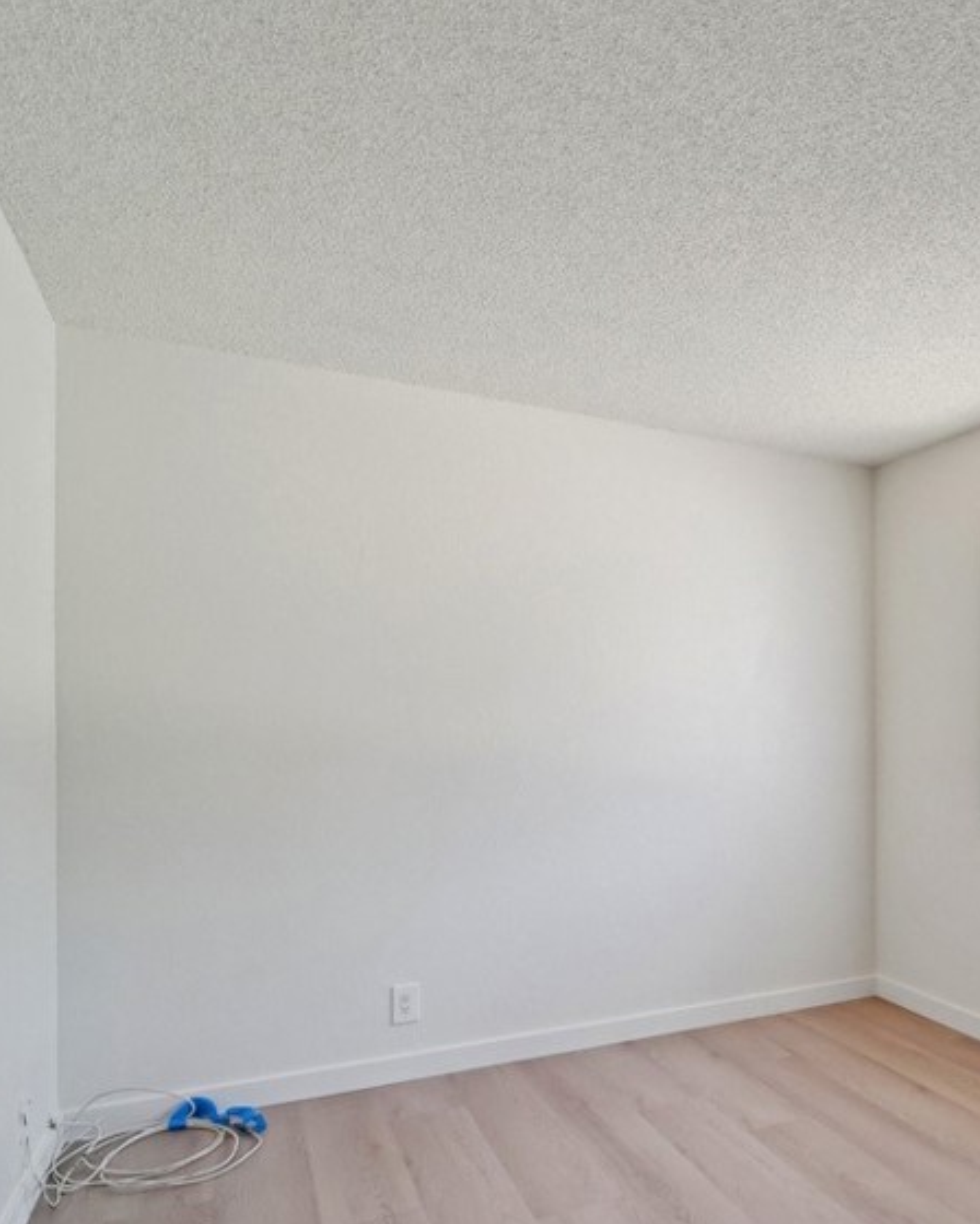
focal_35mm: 24
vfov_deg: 69.5
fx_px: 870
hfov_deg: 55.8
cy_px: 737
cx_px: 742
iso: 320
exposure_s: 1/25
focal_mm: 9
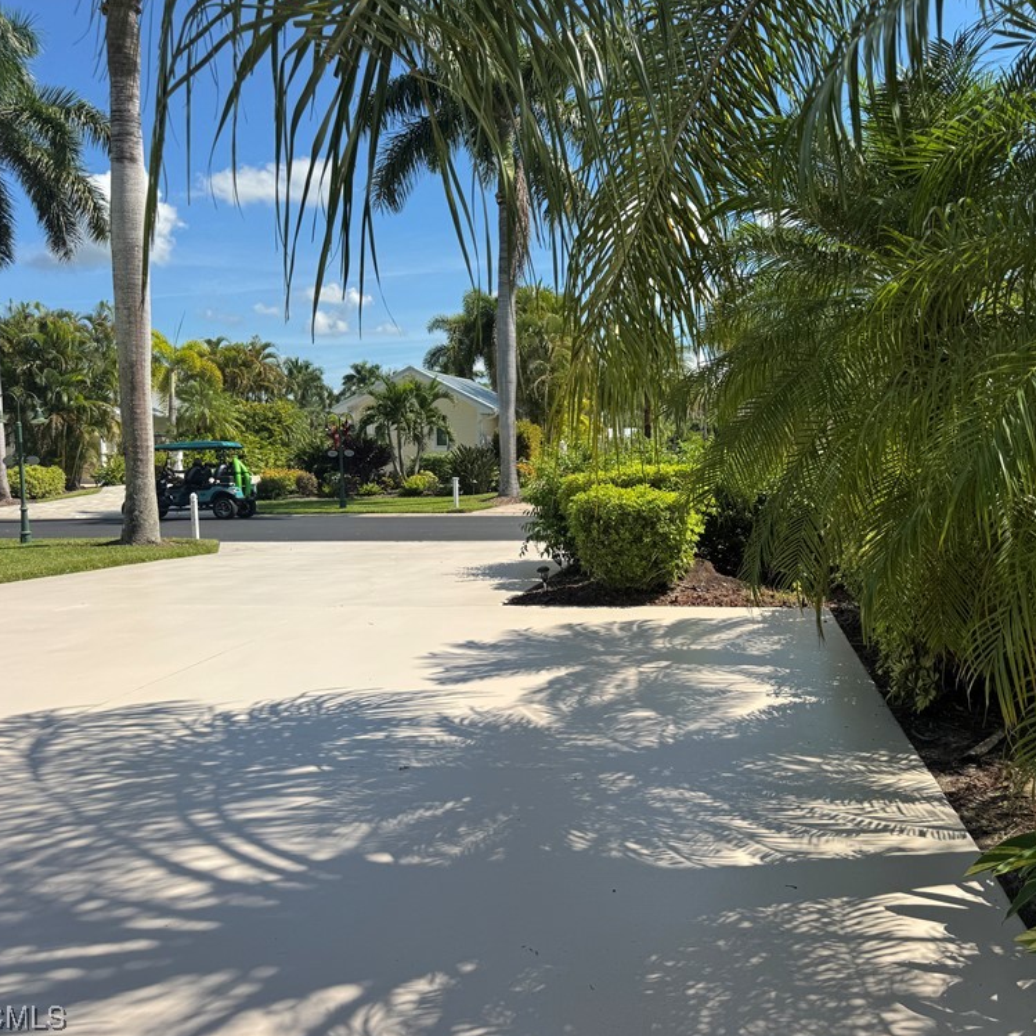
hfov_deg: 55.0
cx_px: 642
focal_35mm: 29
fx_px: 982
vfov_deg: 55.6
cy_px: 517
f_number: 1.78
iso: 80
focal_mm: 6.76
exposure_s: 1/4049
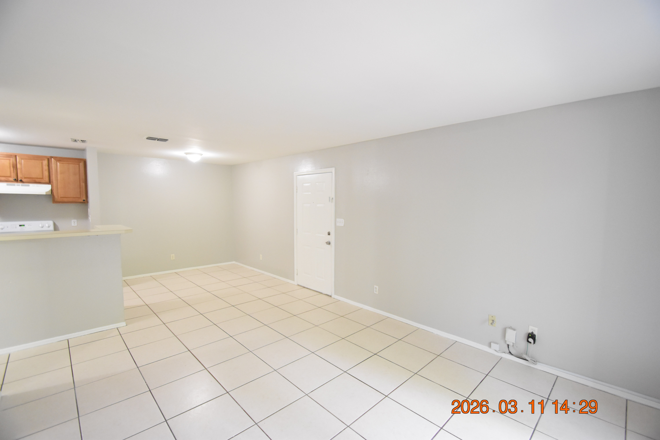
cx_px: 330
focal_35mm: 15
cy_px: 220
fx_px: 275
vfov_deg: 77.3
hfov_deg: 100.4
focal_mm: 10
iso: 2200
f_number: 3.5
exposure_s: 1/60
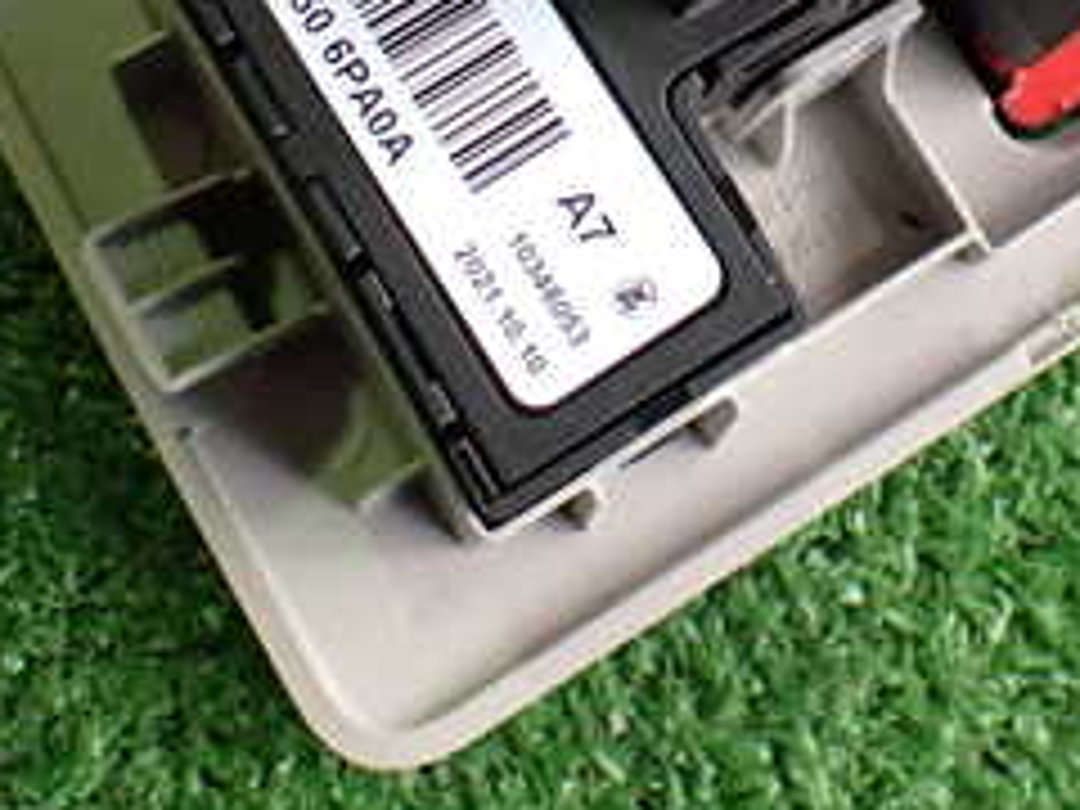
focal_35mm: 75
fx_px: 2340
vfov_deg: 18.9
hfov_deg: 25.6
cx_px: 828
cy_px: -72
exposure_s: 1/125
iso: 500
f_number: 2.3
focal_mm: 5.4
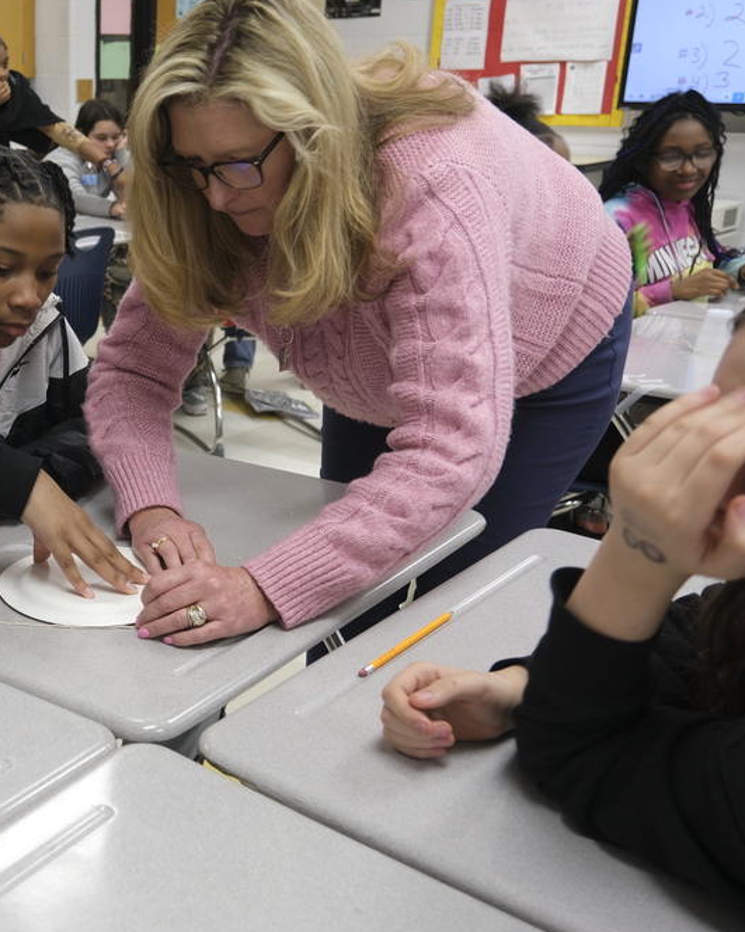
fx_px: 1158
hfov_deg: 33.3
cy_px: 464
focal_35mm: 42
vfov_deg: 43.8
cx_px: 36
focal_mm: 19.2
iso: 400
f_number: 4
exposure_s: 1/27
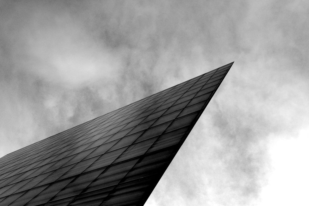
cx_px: 154
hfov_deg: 58.7
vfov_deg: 41.1
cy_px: 103
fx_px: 275
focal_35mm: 32
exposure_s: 1/8000
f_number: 4
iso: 500
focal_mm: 32
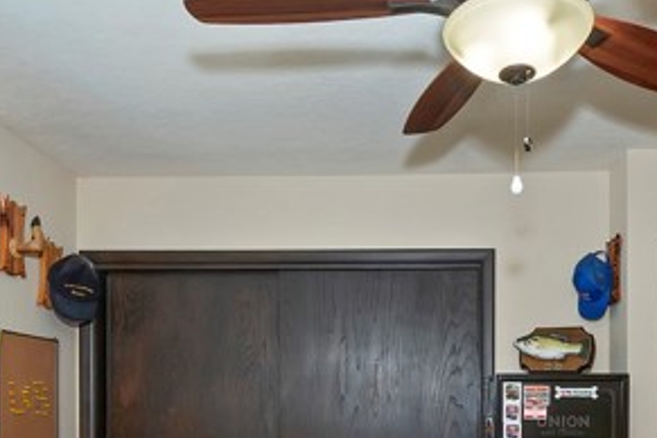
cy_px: 439
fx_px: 602
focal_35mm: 33
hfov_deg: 56.5
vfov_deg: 36.0
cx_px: 415
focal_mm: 10
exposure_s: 1/30
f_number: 8
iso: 400
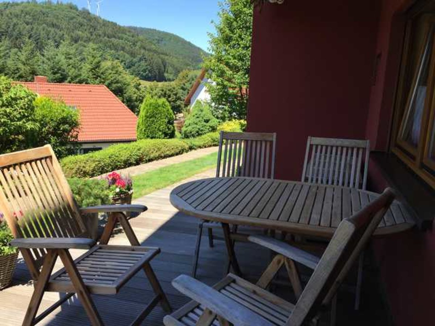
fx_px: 364
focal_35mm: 29
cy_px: 163
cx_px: 218
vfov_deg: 48.2
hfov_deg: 61.7
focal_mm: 4.15
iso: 32
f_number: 2.2
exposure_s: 1/706
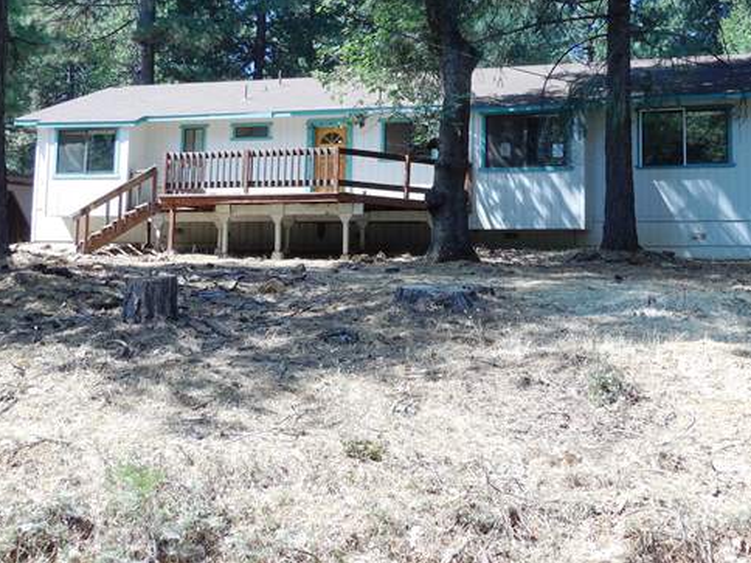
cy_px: 192
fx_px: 976
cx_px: 389
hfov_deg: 42.1
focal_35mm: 45
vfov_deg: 31.9
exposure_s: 1/320
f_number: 3.4
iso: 125
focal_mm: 6.1
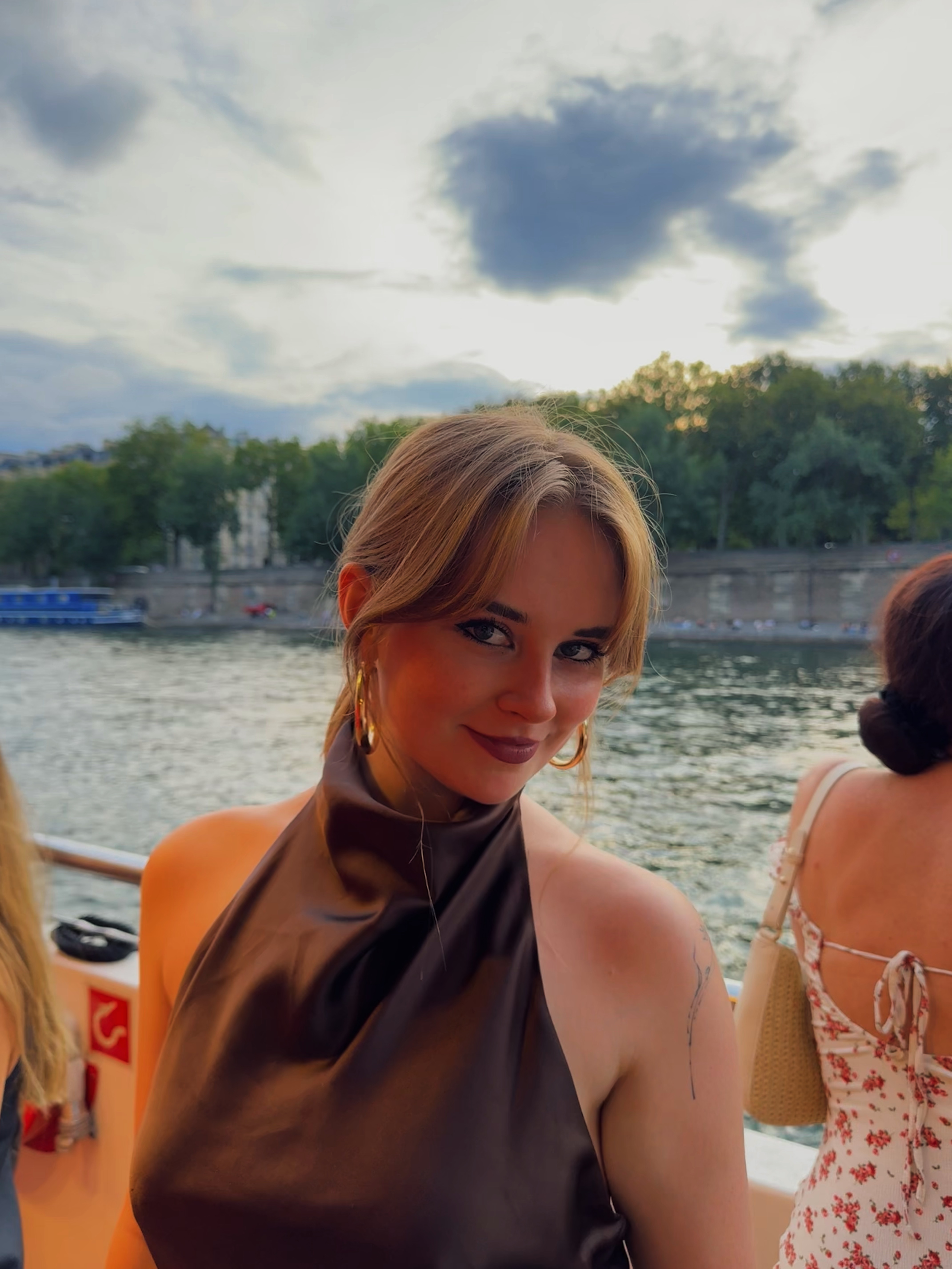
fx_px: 880
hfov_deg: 56.8
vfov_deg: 71.6
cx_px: 476
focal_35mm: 24
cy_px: 634
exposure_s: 1/172
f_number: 1.78
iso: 80
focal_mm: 6.76
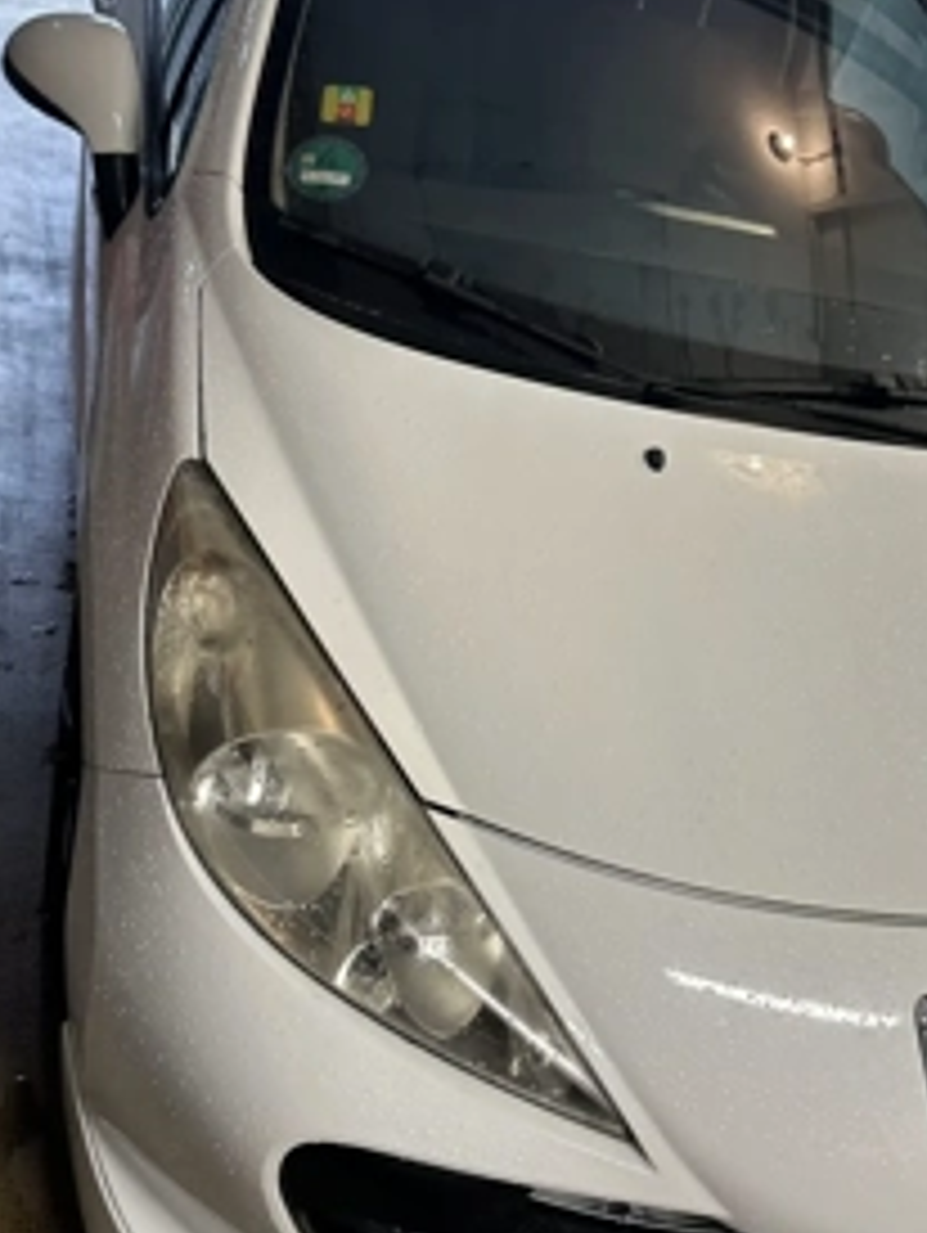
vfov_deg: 52.6
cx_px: 490
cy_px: 603
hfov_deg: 40.7
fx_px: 1248
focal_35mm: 35
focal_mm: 6.86
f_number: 1.78
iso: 160
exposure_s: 1/100
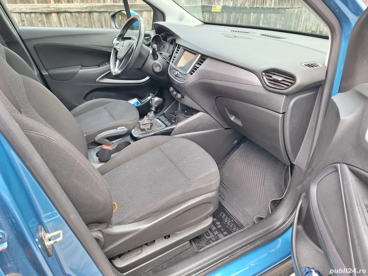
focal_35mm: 23
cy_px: 138
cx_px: 184
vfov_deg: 58.9
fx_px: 245
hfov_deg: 73.9
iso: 40
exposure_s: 1/120
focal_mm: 5.54
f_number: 1.8
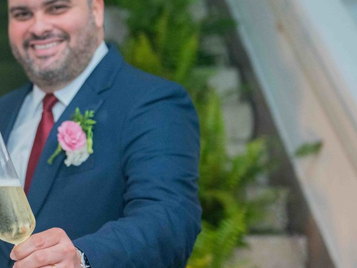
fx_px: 1104
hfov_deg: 17.9
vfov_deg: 13.9
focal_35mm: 107
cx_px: -7
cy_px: 135
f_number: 2.8
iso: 3200
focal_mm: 50
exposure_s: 1/800
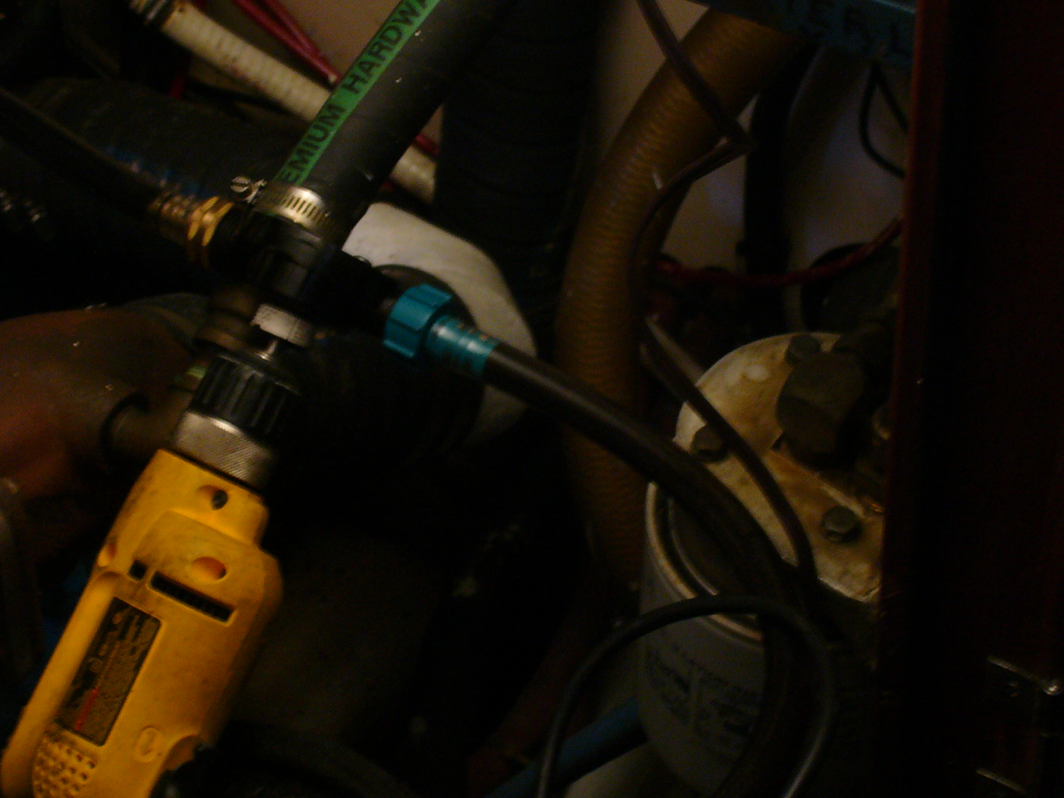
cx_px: 532
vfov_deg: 14.1
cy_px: 399
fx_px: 3227
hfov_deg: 18.7
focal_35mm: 105
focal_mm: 17.4
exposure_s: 1/8
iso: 200
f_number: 4.9
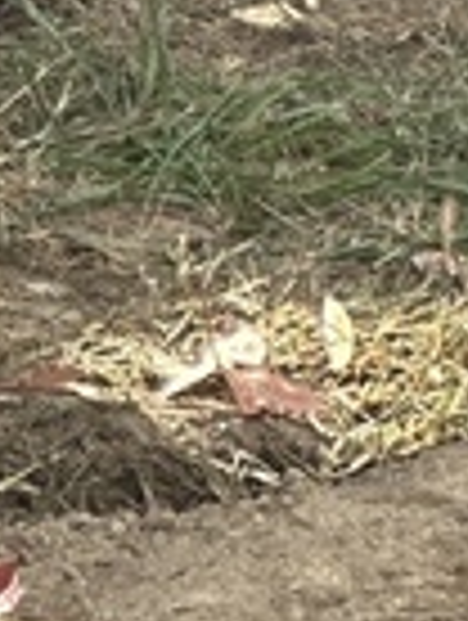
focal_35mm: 570
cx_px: -1102
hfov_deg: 2.6
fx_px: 10243
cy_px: -1278
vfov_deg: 3.4
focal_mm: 9
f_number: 2.8
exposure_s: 1/153
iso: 20
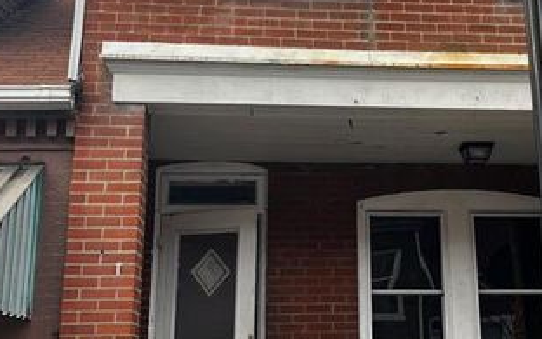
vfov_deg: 21.9
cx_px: 354
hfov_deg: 34.3
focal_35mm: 59
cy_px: 126
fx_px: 872
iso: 50
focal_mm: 5.1
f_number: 1.6
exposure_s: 1/583
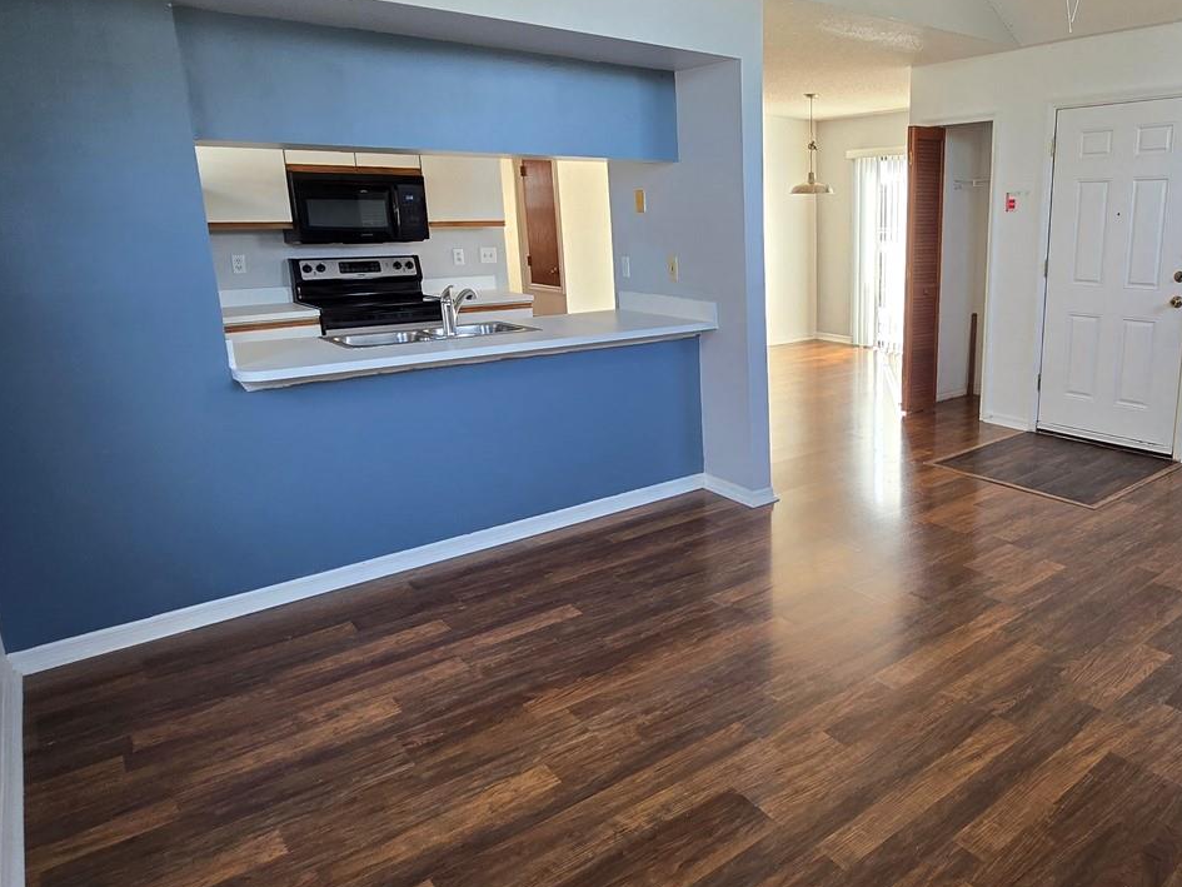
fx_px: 751
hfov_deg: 73.4
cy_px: 413
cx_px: 813
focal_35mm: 22
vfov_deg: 61.0
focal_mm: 2.2
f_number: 2.2
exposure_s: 1/60
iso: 64
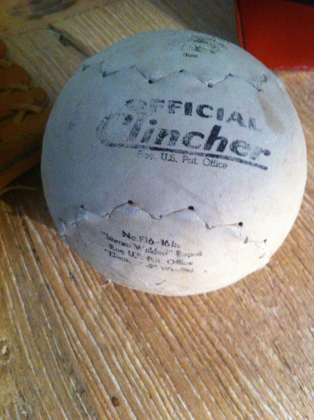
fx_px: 424
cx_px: 157
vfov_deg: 52.7
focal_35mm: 35
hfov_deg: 40.6
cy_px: 210
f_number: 2.8
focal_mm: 3.85
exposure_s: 1/15
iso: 640
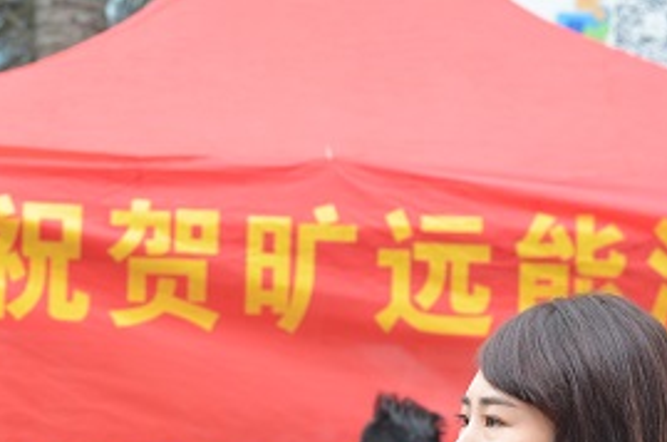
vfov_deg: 8.1
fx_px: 3087
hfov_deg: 12.2
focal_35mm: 167
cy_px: 490
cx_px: 57
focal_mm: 50
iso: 400
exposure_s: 1/100
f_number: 5
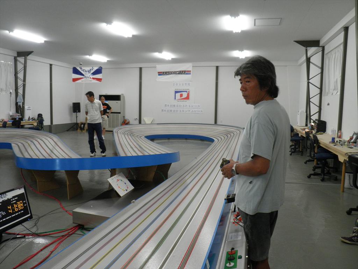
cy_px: 134
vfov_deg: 49.7
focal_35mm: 28
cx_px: 179
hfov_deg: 63.4
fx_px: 290
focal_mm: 5
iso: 200
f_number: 3.2
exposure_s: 1/30
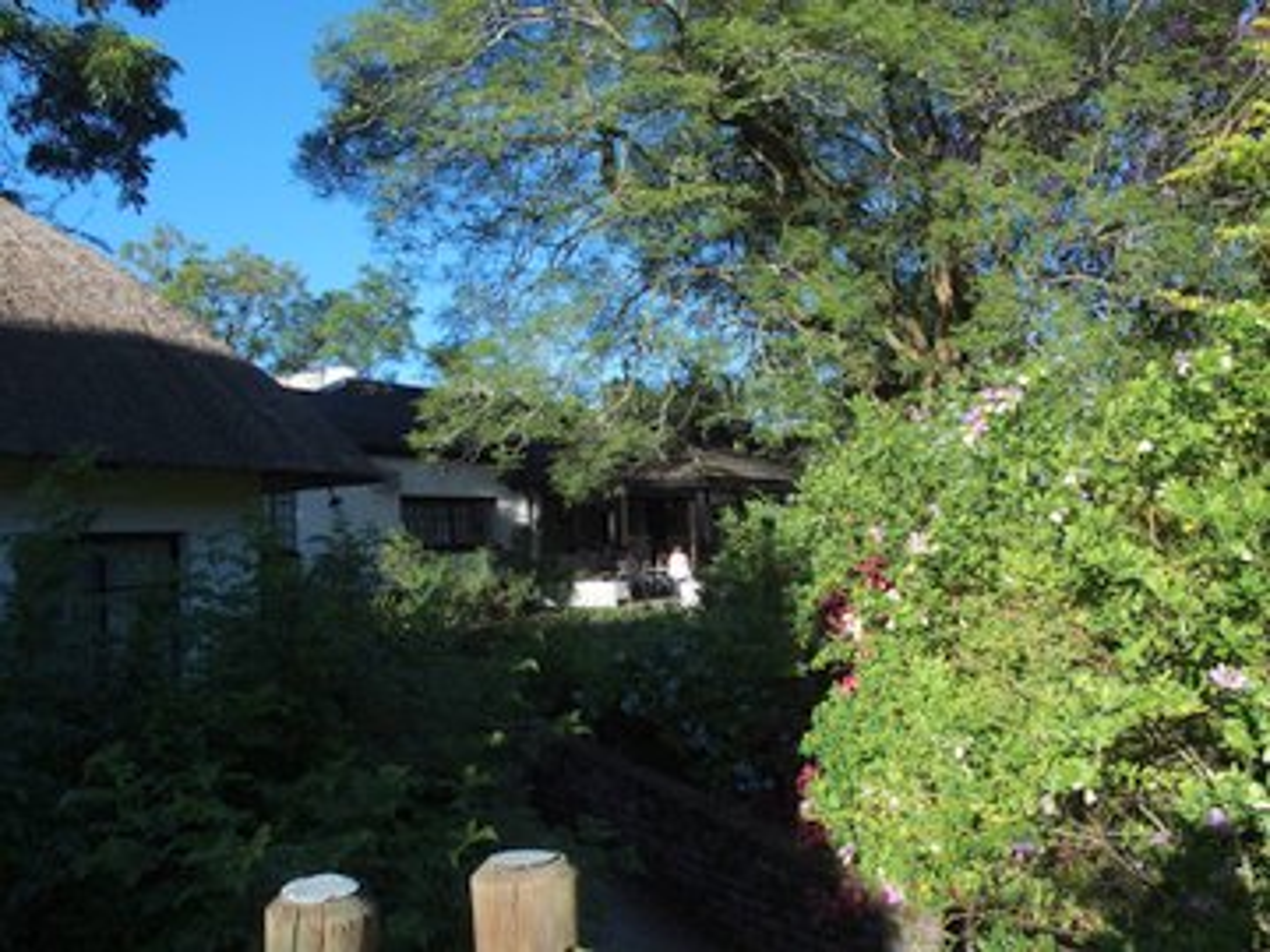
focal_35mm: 28
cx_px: 635
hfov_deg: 63.4
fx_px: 1027
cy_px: 476
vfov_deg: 49.7
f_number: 3.5
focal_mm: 6
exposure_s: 1/800
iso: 100
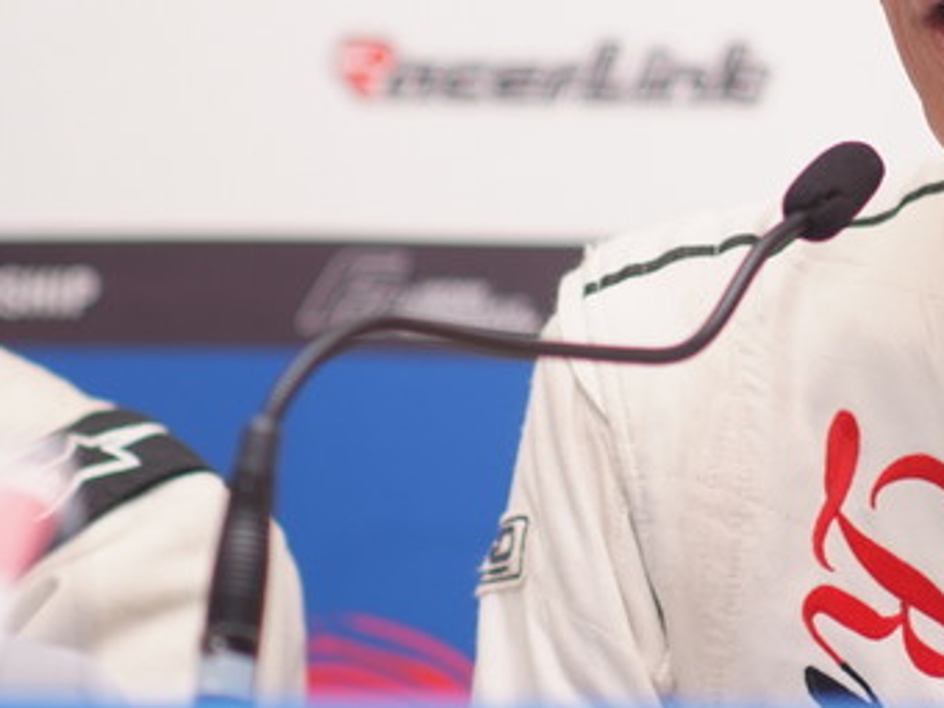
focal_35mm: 322
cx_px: 941
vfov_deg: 4.6
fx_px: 8781
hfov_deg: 6.1
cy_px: 44
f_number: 2.5
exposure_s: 1/250
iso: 250
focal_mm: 105
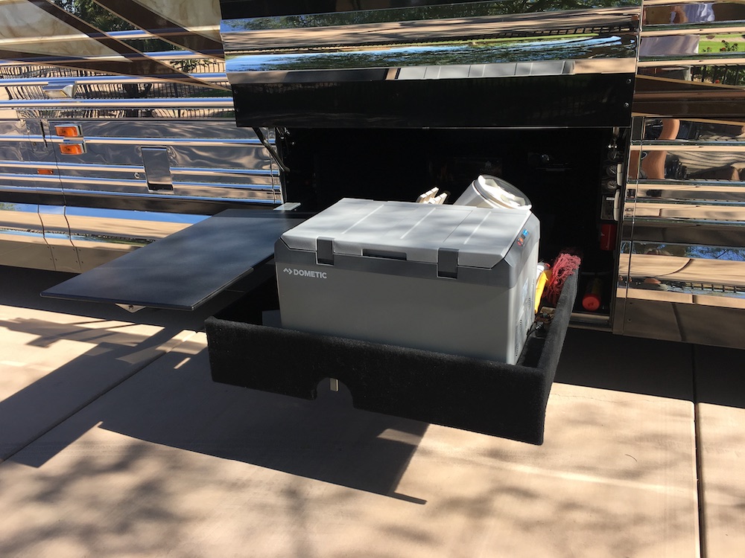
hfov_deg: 61.7
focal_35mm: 29
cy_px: 279
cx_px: 372
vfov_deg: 48.2
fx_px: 624
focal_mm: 4.15
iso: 25
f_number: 2.2
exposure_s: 1/761
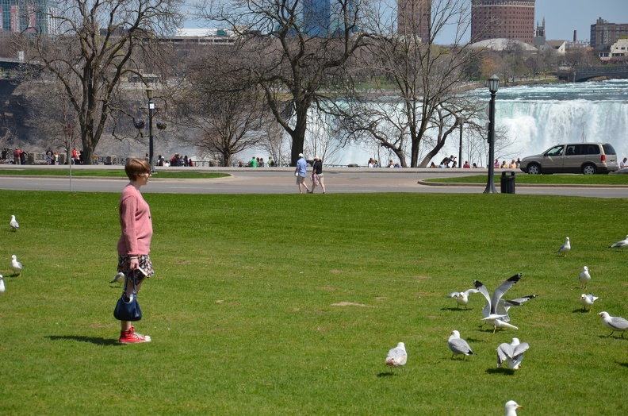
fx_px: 1958
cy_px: 208
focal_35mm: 112
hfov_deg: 18.2
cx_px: 314
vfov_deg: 12.1
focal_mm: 75
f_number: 7.1
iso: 400
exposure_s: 1/2000
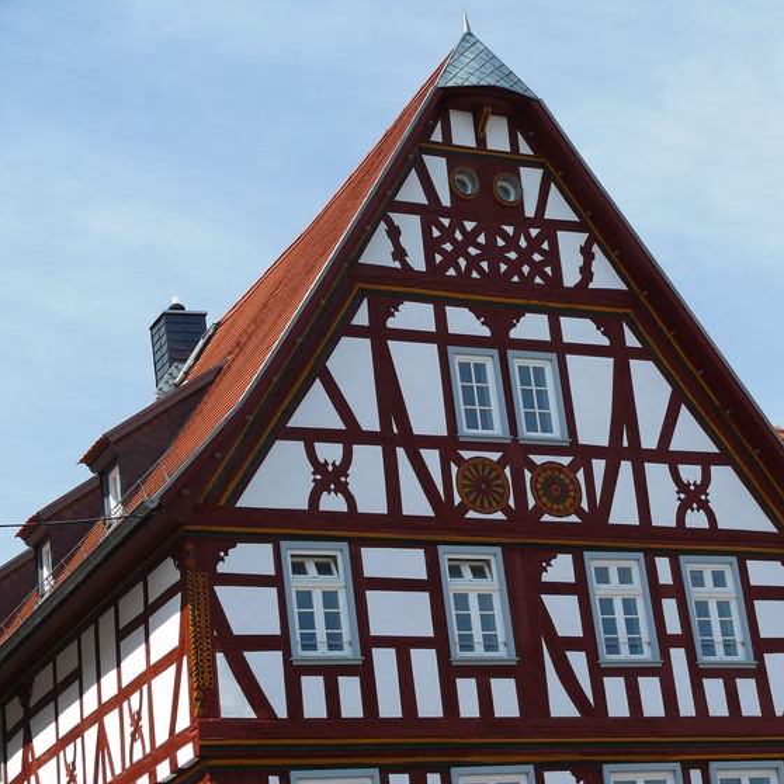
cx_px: 503
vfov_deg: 18.3
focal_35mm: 95
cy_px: 392
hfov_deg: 18.3
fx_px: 2434
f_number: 4
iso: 100
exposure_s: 1/250
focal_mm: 16.8
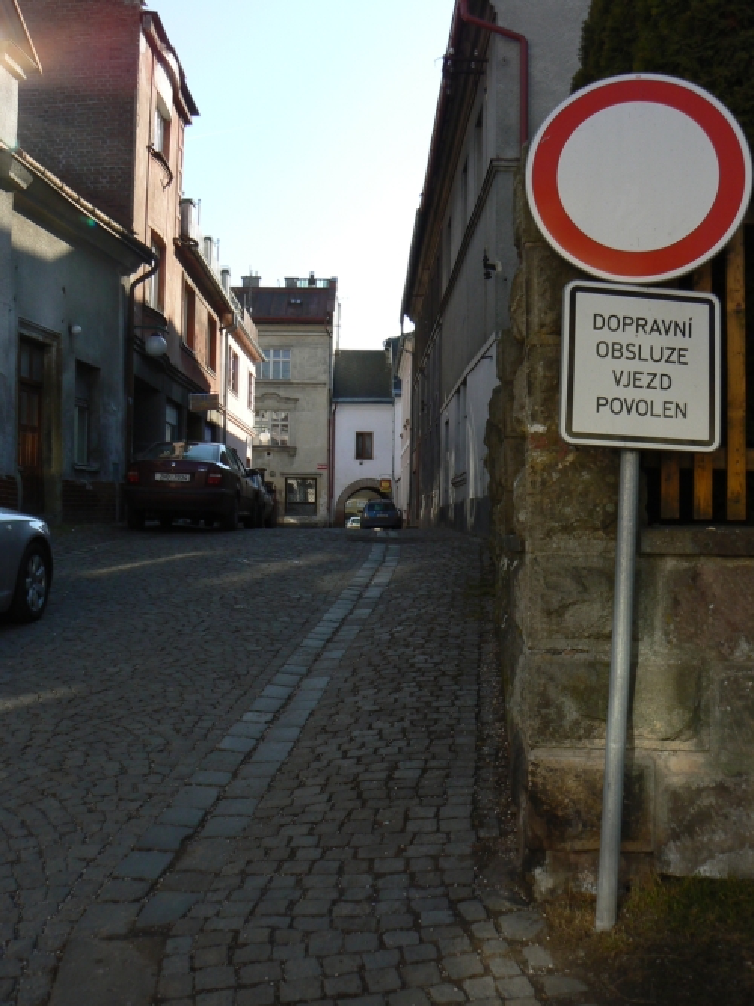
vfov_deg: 51.4
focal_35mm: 36
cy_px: 503
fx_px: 1046
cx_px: 377
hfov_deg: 39.6
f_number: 5.6
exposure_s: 1/320
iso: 80
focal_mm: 6
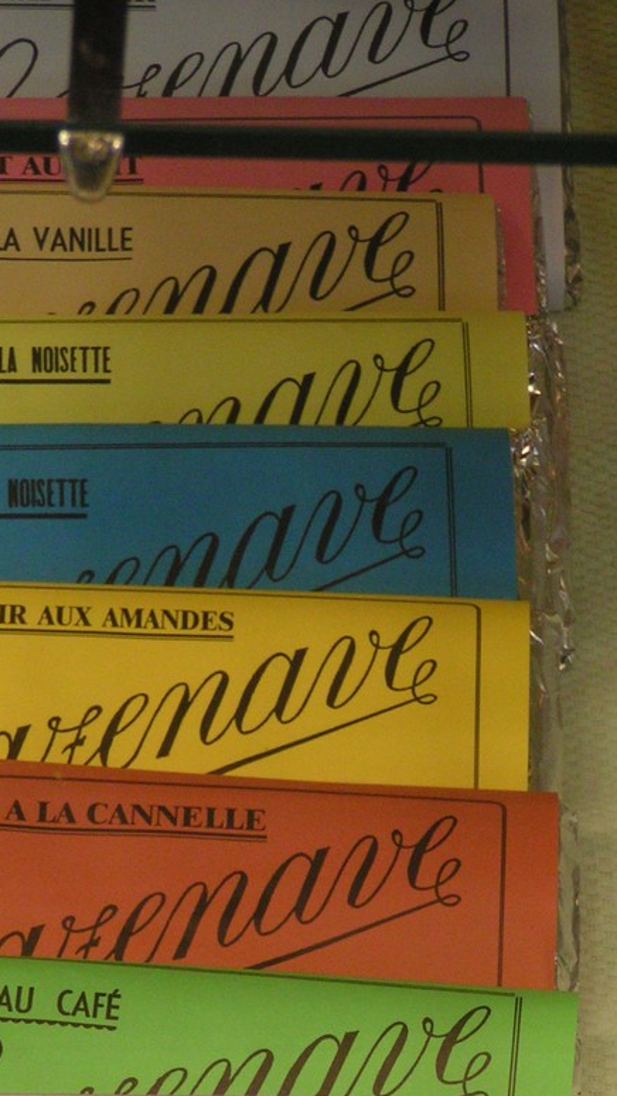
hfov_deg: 4.5
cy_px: 738
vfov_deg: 8.0
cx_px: 246
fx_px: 7852
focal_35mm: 270
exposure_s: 1/40
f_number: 3.5
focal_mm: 27.5
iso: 200
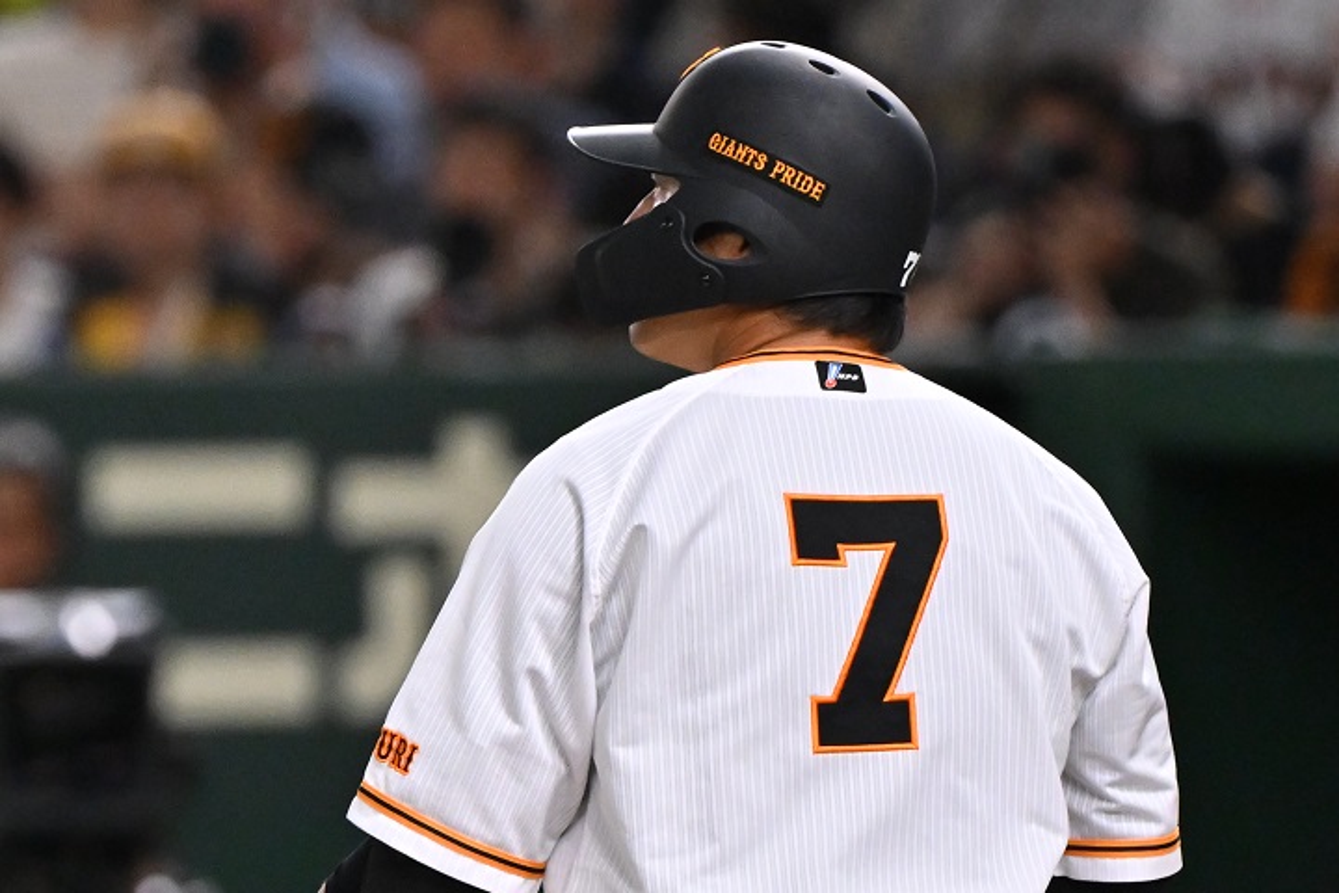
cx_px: 670
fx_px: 17852
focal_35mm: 480
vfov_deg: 2.9
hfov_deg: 4.3
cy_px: 446
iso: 3200
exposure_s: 1/1250
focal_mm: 320
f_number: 4
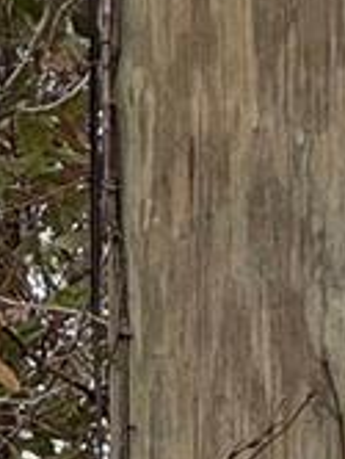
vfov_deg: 3.5
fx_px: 7356
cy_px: 1217
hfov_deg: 2.6
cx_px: 1082
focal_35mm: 555
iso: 25
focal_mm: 9
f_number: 2.8
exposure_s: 1/141
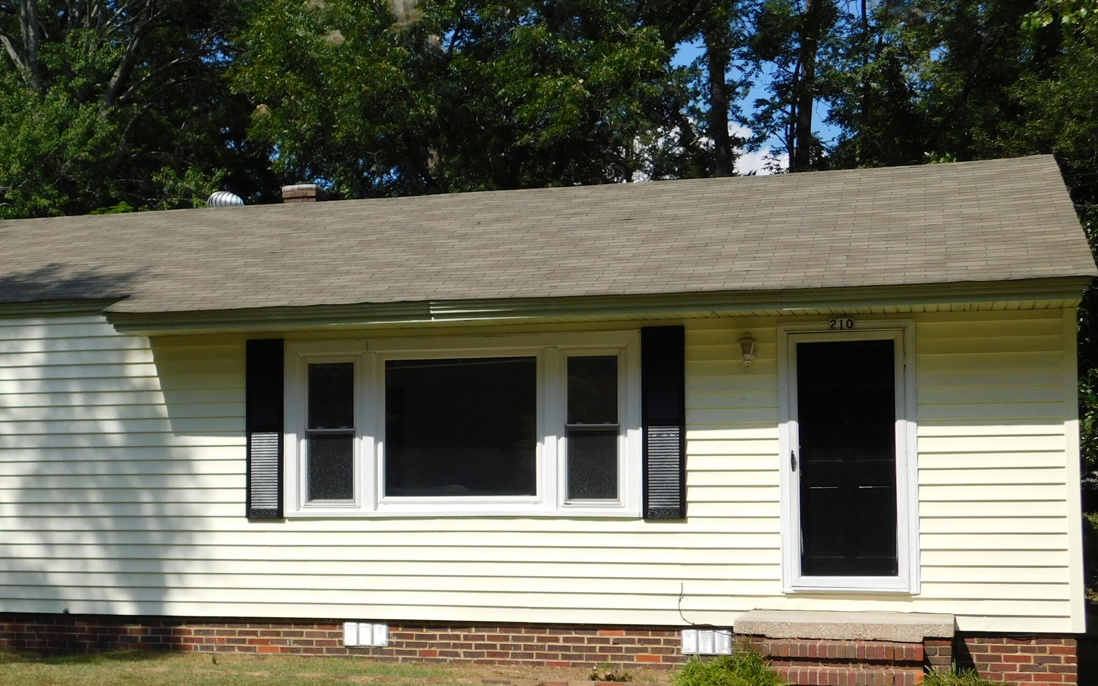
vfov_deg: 23.5
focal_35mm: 55
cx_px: 390
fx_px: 1646
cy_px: 436
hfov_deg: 36.6
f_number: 7.2
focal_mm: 7.1
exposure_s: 1/400
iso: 125
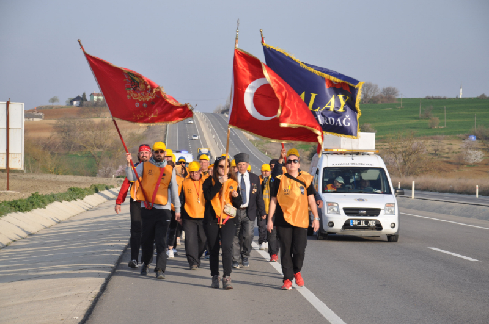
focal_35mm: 128
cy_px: 162
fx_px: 1729
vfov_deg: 10.7
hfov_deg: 16.1
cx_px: 244
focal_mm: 85
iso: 200
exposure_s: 1/320
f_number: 9
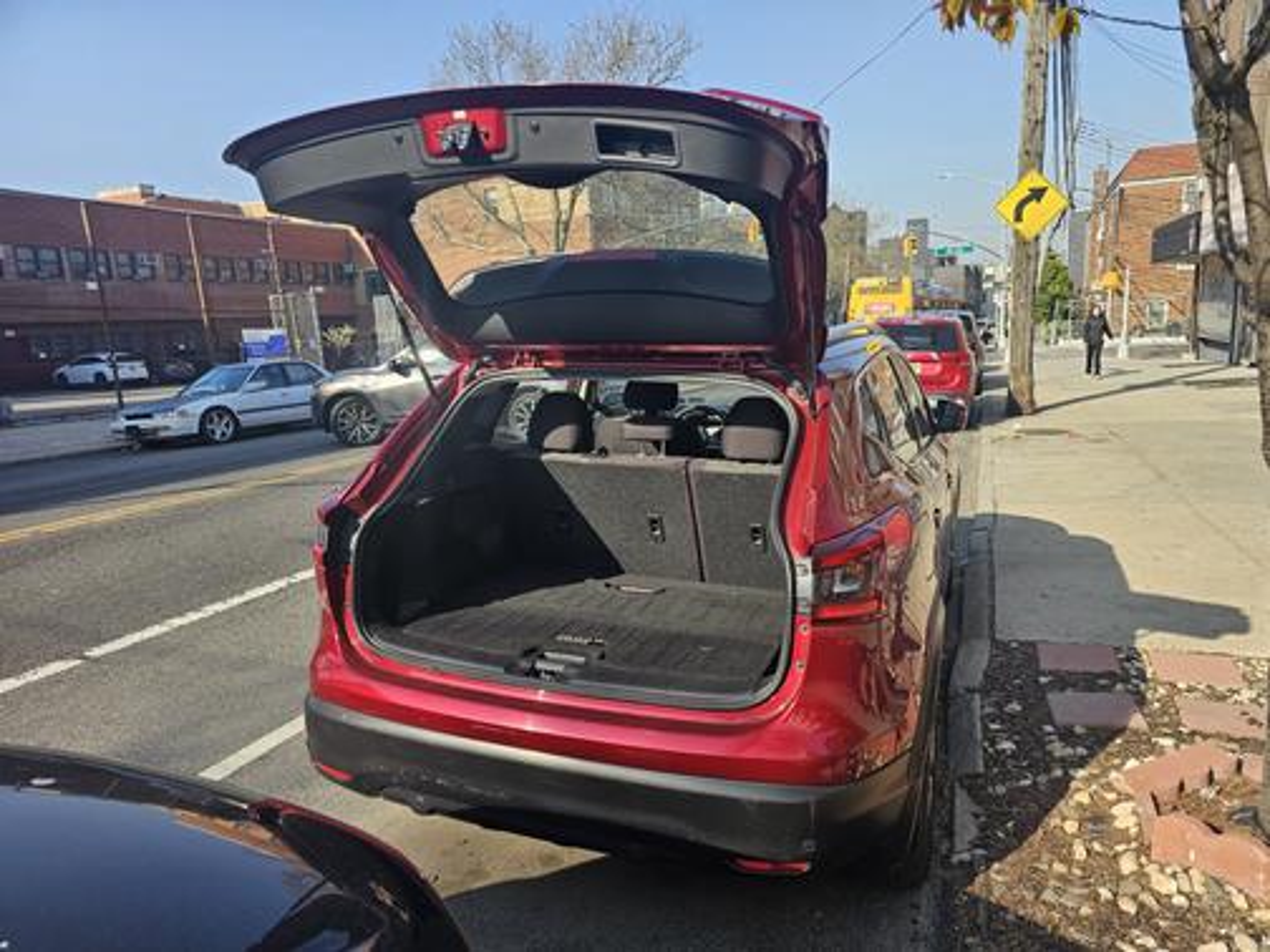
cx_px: 635
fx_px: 844
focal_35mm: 23
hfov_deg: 73.9
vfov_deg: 58.9
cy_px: 476
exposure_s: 1/334
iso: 10
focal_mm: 6.3
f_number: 1.7
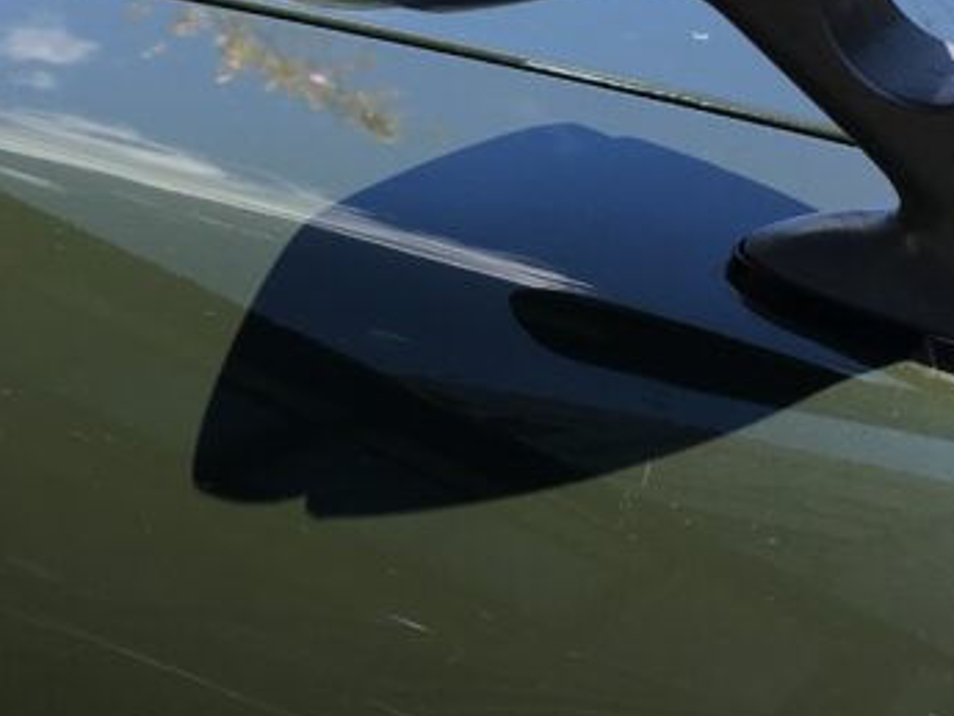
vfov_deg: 17.0
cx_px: 420
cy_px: 113
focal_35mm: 86
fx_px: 2371
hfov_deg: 22.7
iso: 25
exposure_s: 1/777
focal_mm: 4.15
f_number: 2.2
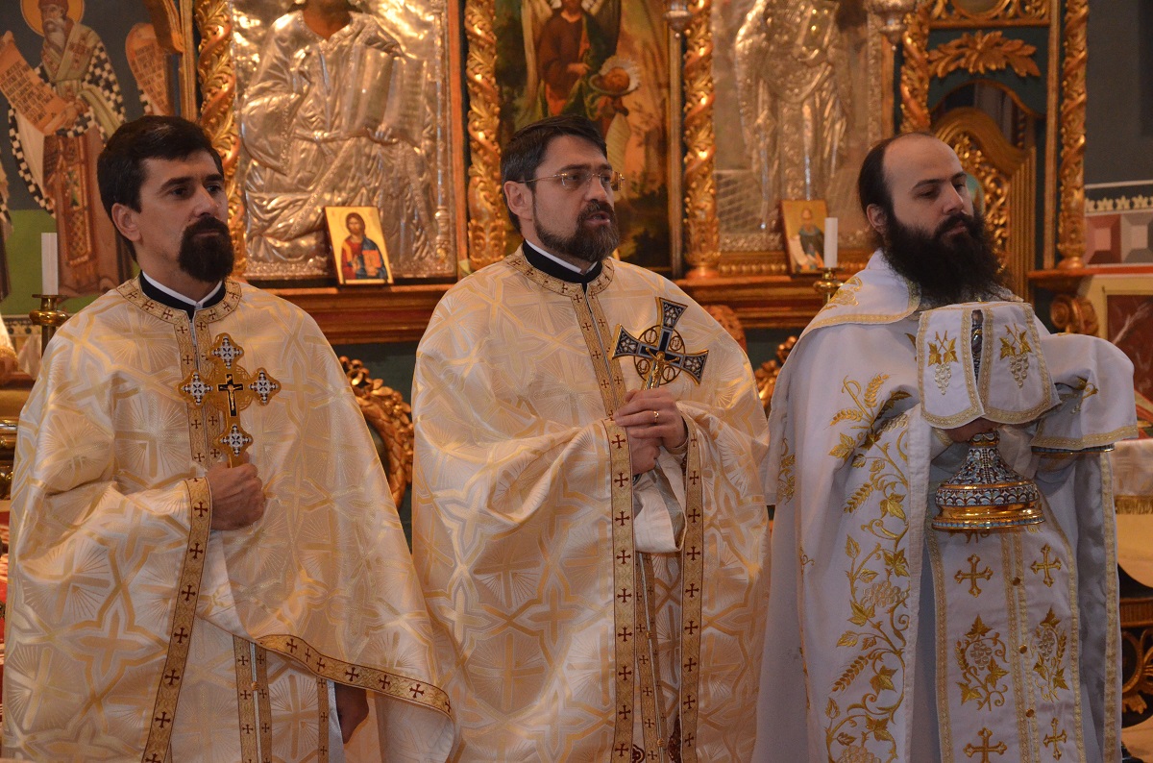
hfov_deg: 26.0
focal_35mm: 78
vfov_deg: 17.4
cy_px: 382
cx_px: 576
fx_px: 2492
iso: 3200
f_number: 5
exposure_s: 1/60
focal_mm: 52
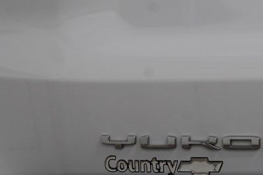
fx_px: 1249
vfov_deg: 8.0
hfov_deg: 12.0
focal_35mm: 171
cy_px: 133
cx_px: 201
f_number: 5.6
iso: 1600
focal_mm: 70
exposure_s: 1/125
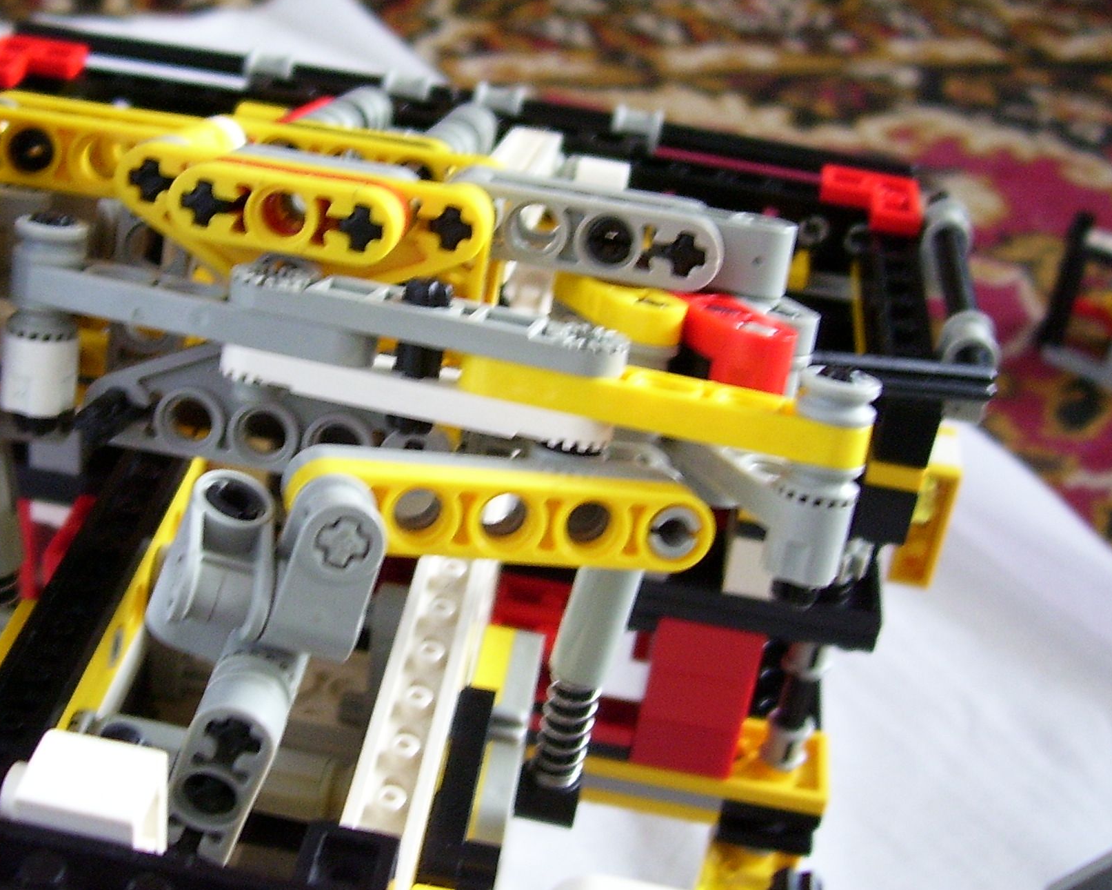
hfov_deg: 35.3
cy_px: 406
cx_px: 459
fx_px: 1744
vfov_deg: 28.6
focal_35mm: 53
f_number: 2.7
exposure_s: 1/15
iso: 160
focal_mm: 5.6
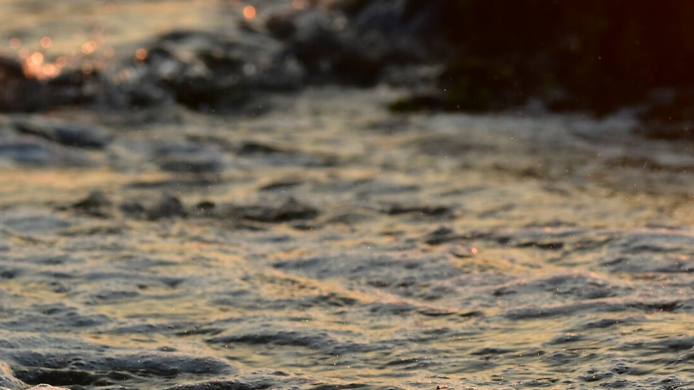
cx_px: 492
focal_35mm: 293
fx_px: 5392
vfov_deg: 4.1
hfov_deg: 7.4
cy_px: 200
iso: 400
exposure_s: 1/500
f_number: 7.1
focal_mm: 85
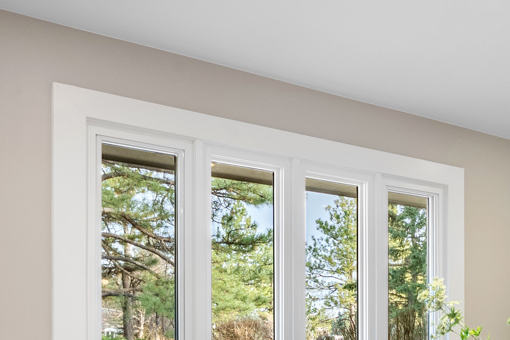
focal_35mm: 45
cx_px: 458
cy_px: 352
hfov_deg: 40.3
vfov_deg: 27.8
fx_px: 637
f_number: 9
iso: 800
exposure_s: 1/8
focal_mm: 20
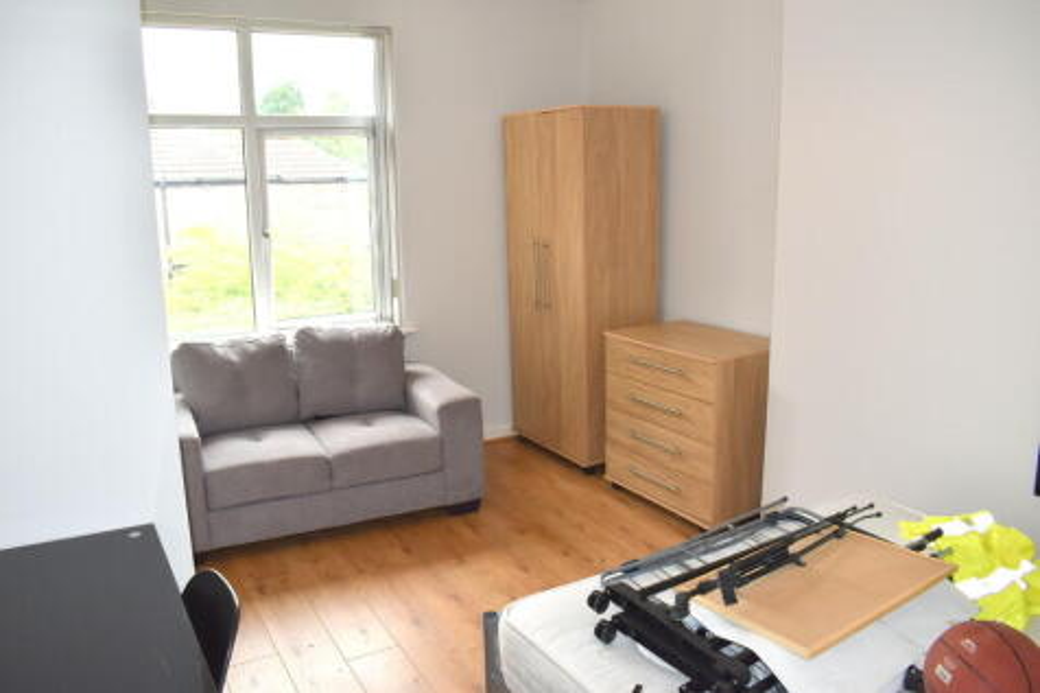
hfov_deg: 67.4
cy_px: 346
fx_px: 780
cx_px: 520
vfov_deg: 47.9
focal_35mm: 27
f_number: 5.6
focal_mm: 18
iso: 400
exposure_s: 1/125
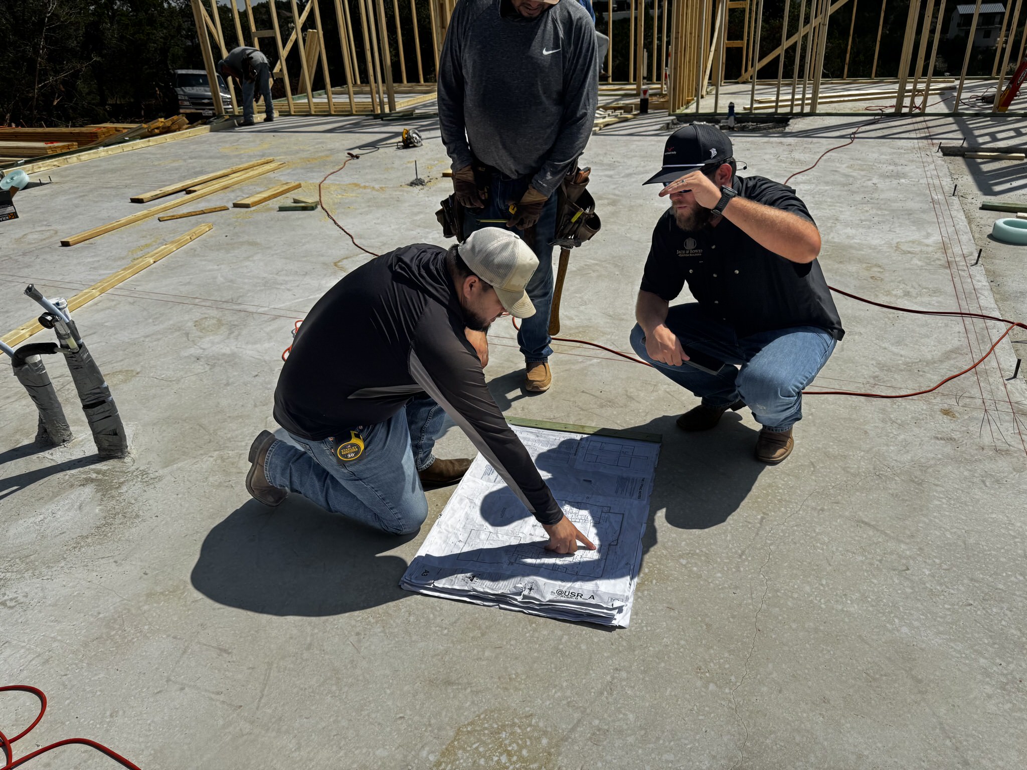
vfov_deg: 56.8
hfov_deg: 71.6
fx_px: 712
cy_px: 385
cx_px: 514
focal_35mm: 24
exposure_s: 1/12346
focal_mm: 6.76
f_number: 1.78
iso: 64
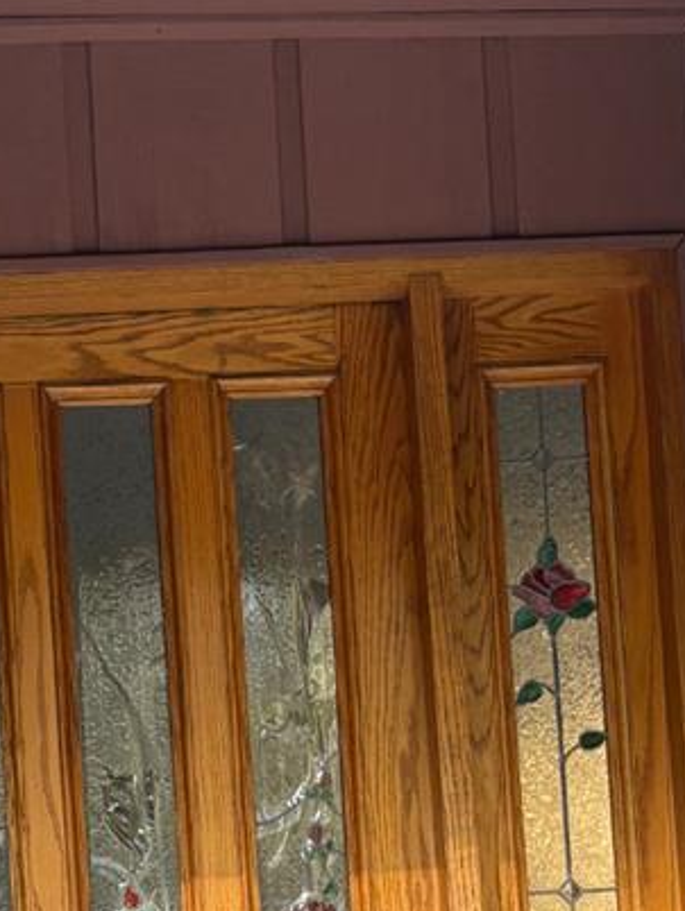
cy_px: 917
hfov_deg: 15.2
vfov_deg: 19.6
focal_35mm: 97
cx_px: 124
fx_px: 2557
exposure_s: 1/121
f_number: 1.6
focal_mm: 5.96
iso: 64
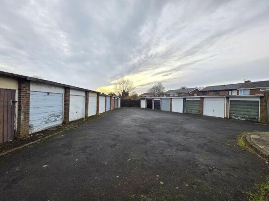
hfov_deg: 106.2
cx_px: 134
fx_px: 101
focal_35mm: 13
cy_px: 100
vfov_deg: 89.9
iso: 40
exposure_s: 1/254
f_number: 1.9
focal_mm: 2.2
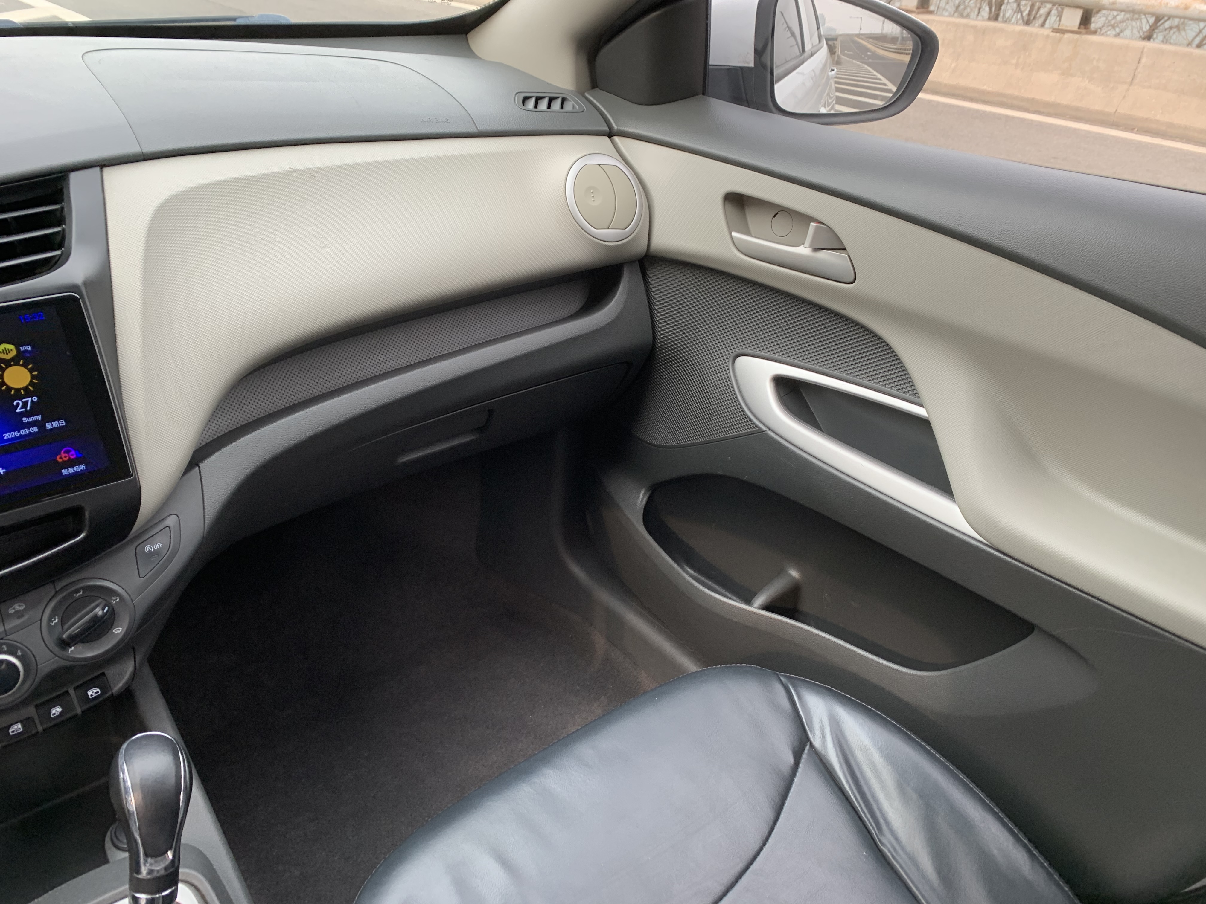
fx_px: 906
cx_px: 603
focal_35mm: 26
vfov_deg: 53.1
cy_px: 452
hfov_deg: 67.3
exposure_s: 1/121
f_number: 1.8
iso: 32
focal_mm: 4.25
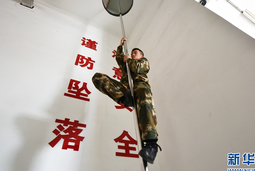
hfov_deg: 81.2
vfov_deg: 59.5
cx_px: 128
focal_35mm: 21
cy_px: 82
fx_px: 149
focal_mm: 18
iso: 1250
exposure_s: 1/250
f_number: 2.8
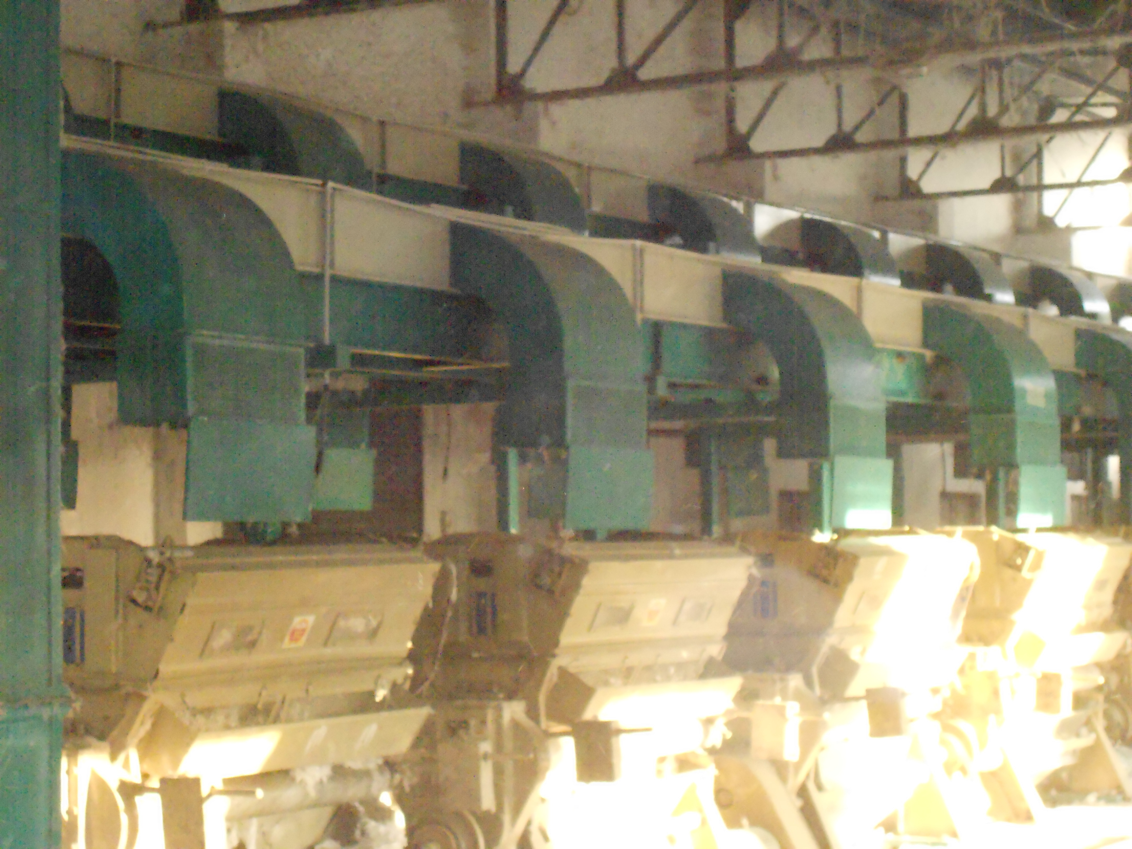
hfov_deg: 22.8
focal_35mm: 86
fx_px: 2812
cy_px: 424
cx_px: 566
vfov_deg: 17.2
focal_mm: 15.4
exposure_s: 1/60
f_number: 6.3
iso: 1600
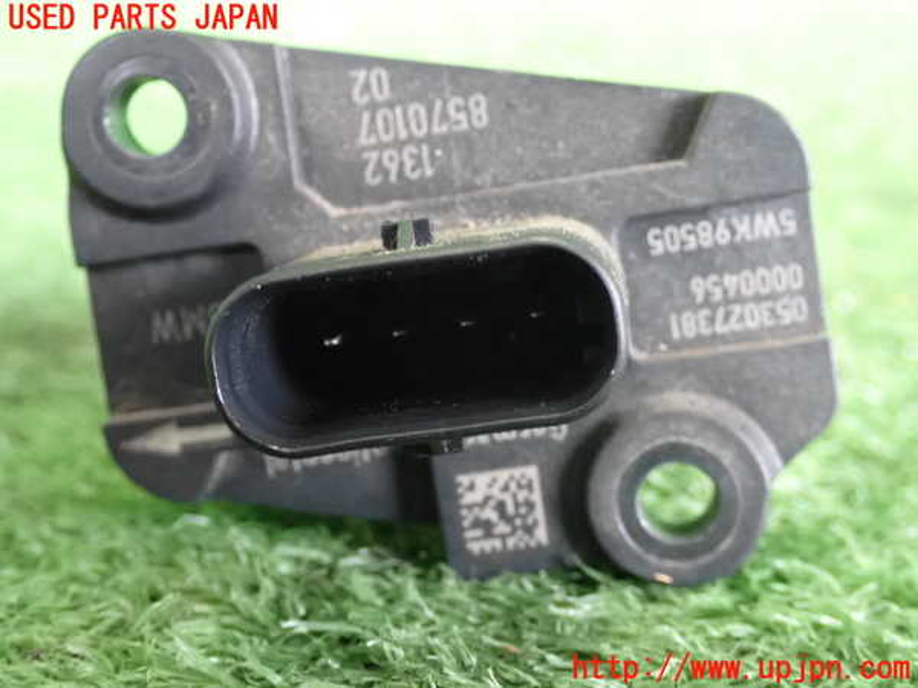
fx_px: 1644
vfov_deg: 23.7
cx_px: 459
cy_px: 344
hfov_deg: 31.2
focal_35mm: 62
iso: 2000
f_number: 3.6
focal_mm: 11.09
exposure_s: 1/25
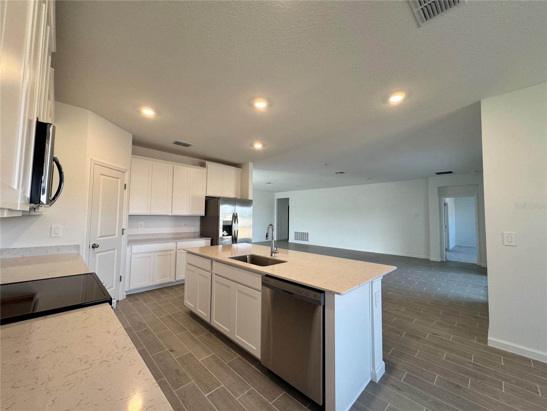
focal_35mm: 14
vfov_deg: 85.7
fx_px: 221
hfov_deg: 102.1
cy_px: 206
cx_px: 274
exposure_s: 1/120
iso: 160
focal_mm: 2.22
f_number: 2.2
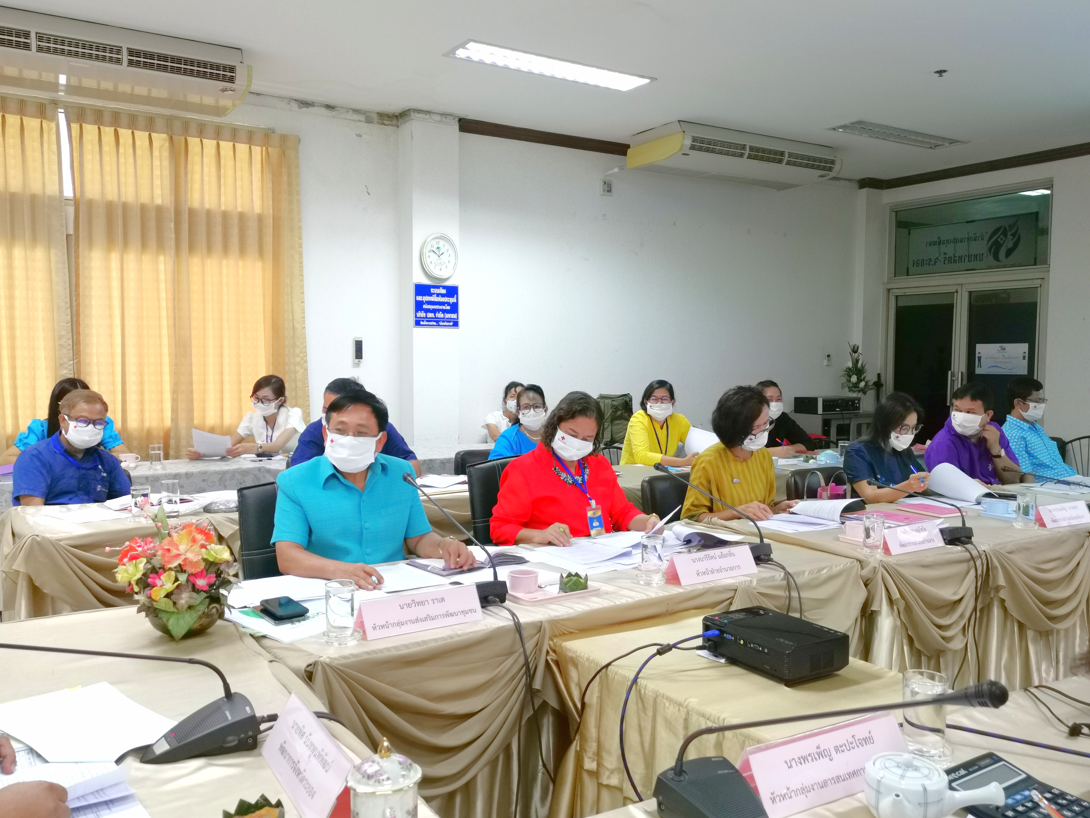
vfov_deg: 48.2
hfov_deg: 61.7
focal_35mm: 29
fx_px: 913
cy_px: 409
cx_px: 545
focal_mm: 5.58
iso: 400
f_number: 1.8
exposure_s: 1/100
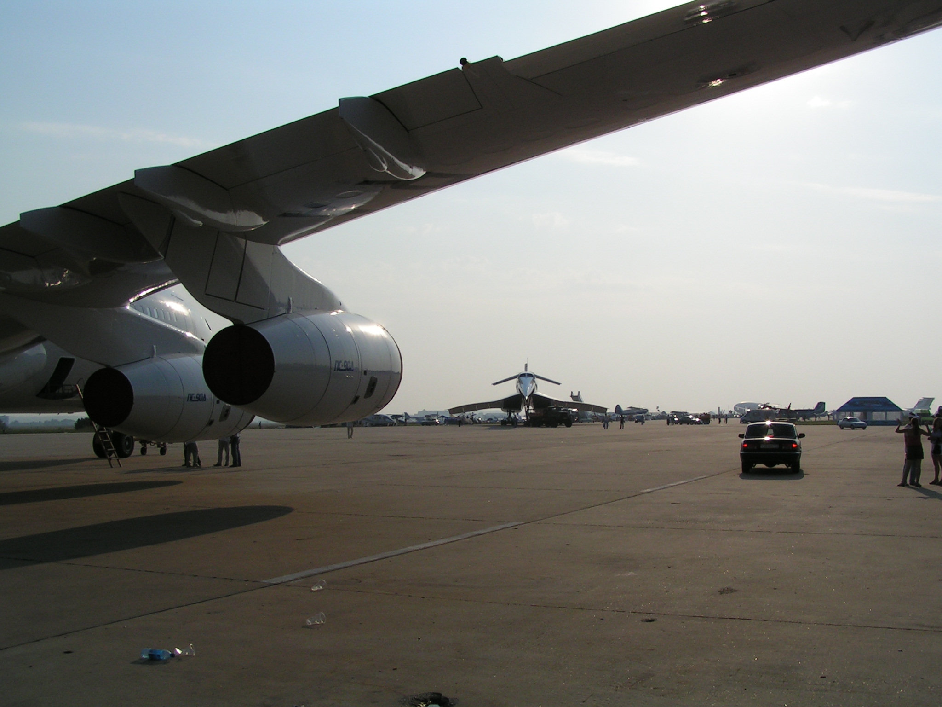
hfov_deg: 49.0
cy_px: 354
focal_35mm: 38
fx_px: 1034
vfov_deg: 37.7
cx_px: 471
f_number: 7.1
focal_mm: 5.8
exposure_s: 1/800
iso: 50
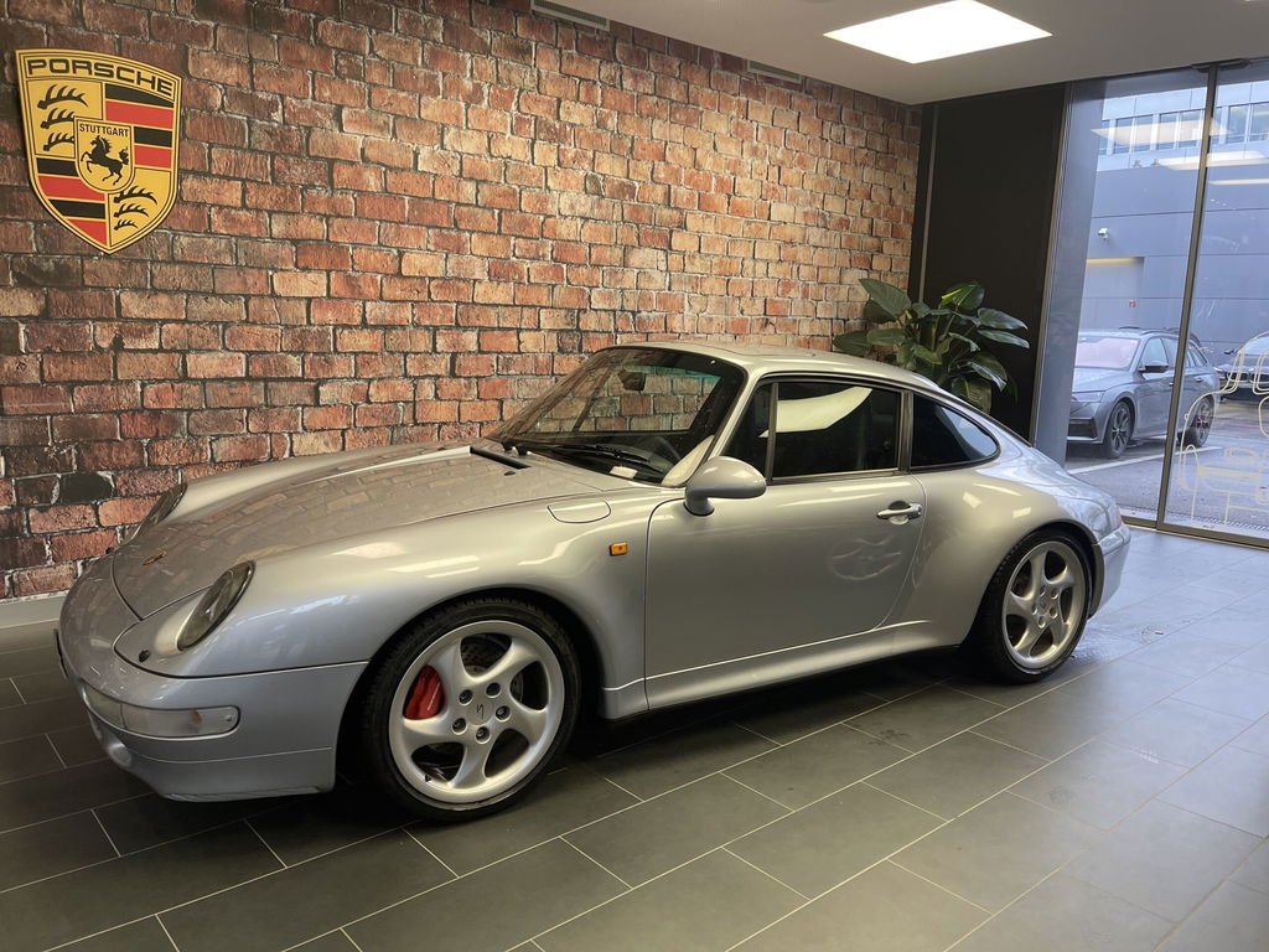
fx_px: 916
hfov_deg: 69.4
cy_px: 476
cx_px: 634
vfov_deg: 54.9
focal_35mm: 25
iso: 100
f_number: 1.6
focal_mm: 5.1
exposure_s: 1/100
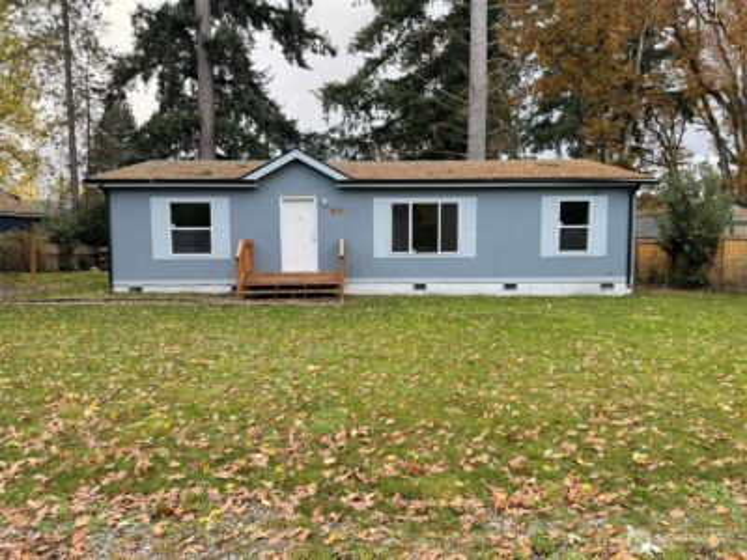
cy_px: 280
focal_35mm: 24
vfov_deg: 56.8
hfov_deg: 71.6
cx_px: 374
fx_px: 518
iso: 64
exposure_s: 1/218
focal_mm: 6.76
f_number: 1.78
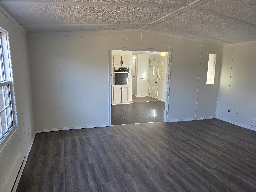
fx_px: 170
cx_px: 128
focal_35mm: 23
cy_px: 96
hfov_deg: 73.9
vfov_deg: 58.9
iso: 80
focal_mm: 6.3
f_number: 1.7
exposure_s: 1/120
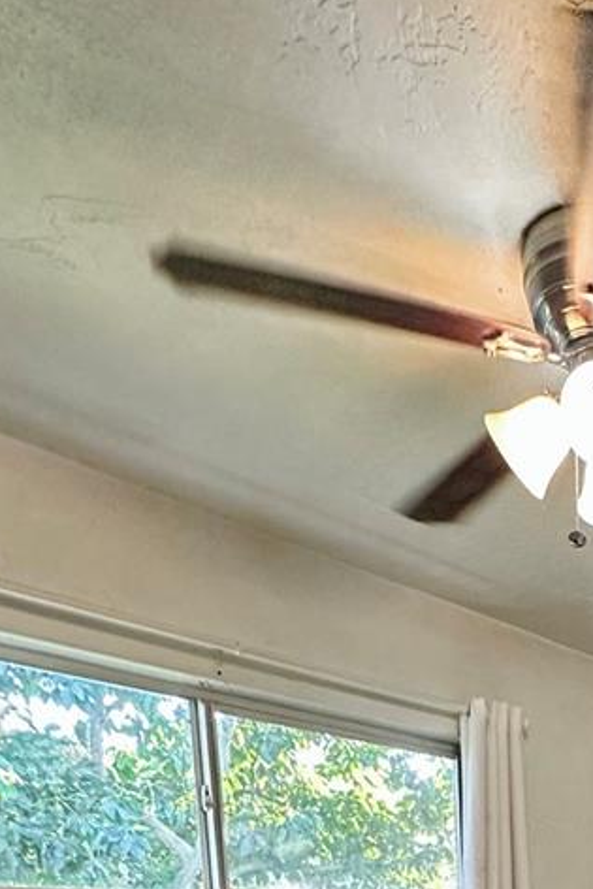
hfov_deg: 29.9
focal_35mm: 37
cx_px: 740
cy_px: 1087
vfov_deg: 37.7
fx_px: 913
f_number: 2.2
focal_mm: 2.22
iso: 320
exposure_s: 1/60
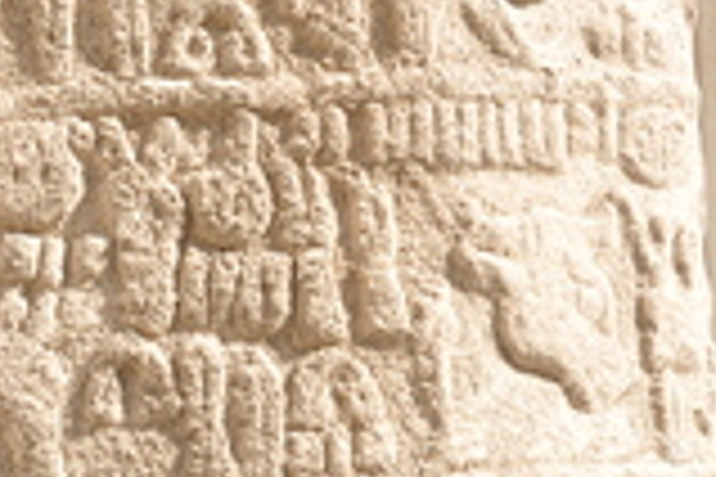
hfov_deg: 18.7
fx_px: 2148
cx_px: 99
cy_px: 328
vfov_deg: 12.7
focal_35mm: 108
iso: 200
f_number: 8
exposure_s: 1/250
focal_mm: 26
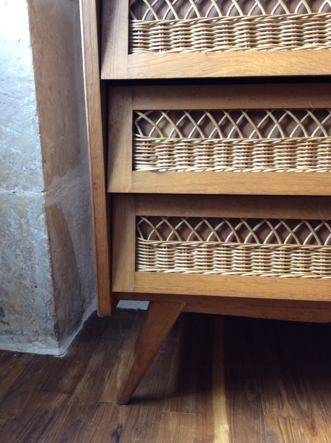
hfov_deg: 44.1
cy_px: 222
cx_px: 166
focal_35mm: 32
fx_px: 409
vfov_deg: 56.9
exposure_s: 1/33
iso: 40
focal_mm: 3.3
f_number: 2.4
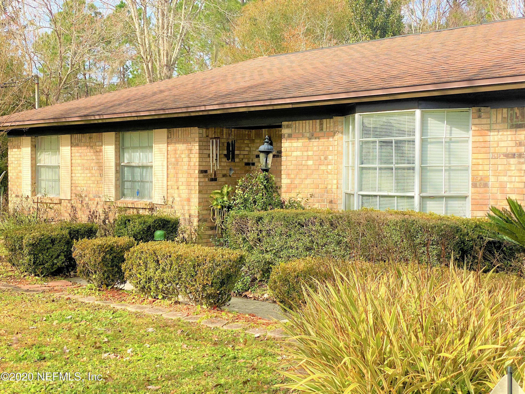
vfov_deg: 28.0
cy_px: 197
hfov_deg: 36.8
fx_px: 789
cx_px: 262
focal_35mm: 52
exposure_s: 1/1229
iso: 20
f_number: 2
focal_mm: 6
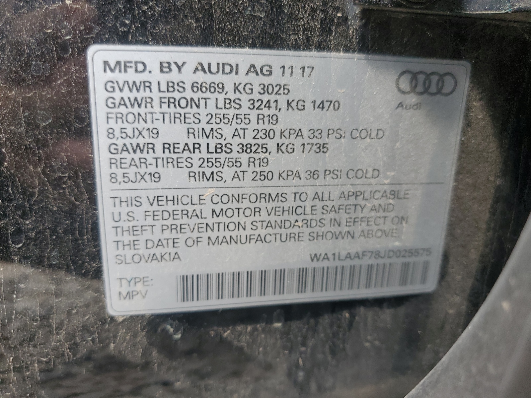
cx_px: 266
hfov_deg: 67.3
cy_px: 199
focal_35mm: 26
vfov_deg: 53.1
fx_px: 399
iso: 50
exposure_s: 1/149
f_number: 1.5
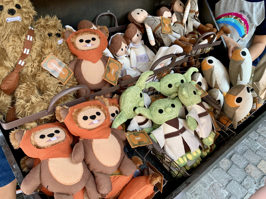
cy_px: 100
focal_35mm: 26
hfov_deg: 67.3
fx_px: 200
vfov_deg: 53.1
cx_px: 133
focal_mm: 4.25
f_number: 1.8
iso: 100
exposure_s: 1/119
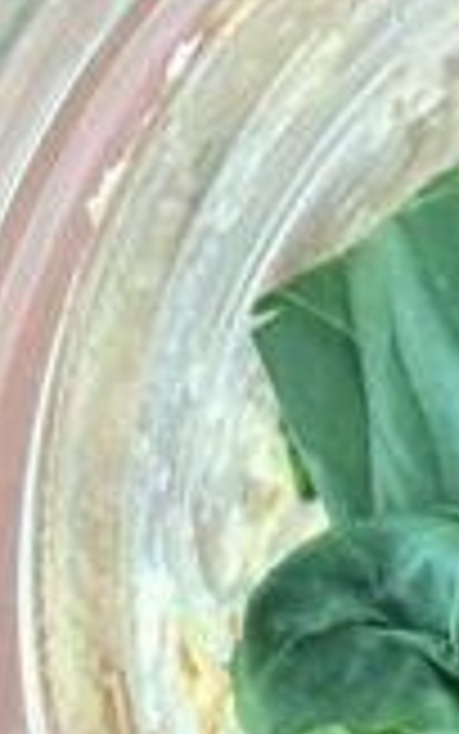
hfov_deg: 4.8
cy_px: 581
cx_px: 963
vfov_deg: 7.7
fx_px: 5419
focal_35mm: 271
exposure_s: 1/40
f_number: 1.6
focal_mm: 5.96
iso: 160
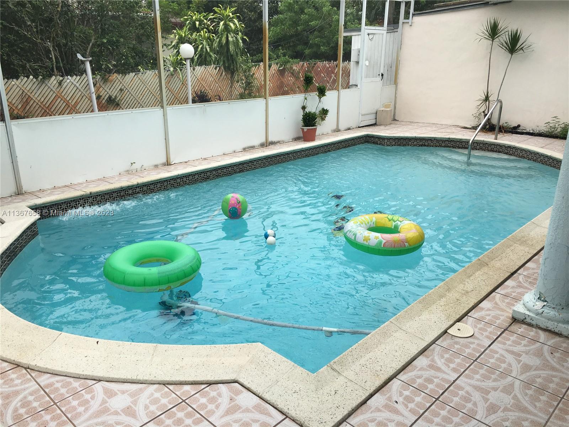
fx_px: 477
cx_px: 284
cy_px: 214
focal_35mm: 29
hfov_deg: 61.7
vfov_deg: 48.2
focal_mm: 4.15
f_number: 2.2
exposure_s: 1/496
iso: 25
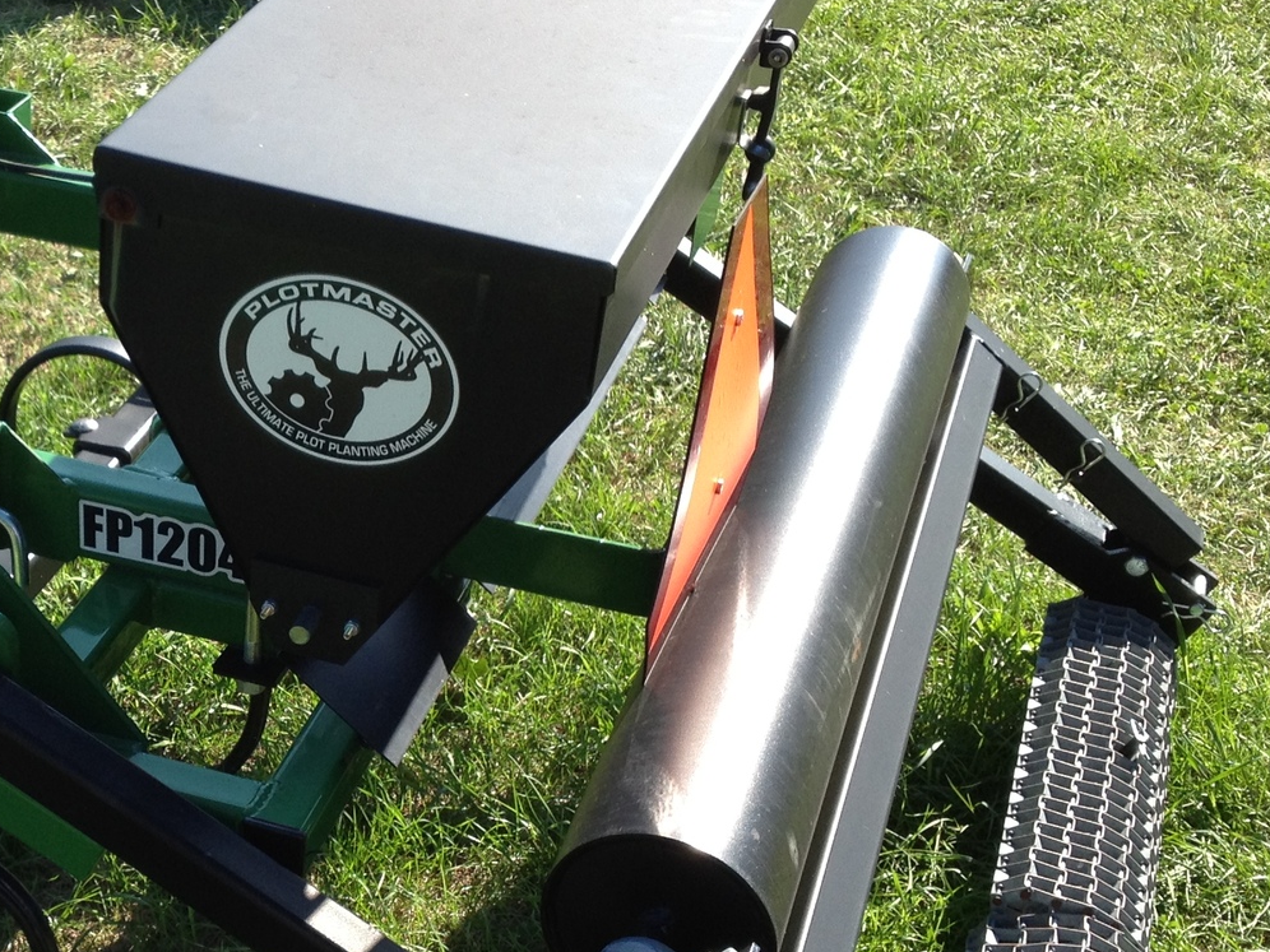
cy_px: 598
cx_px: 144
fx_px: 2642
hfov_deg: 26.2
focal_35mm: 72
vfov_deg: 20.4
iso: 64
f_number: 2.4
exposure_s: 1/546
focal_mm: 4.28
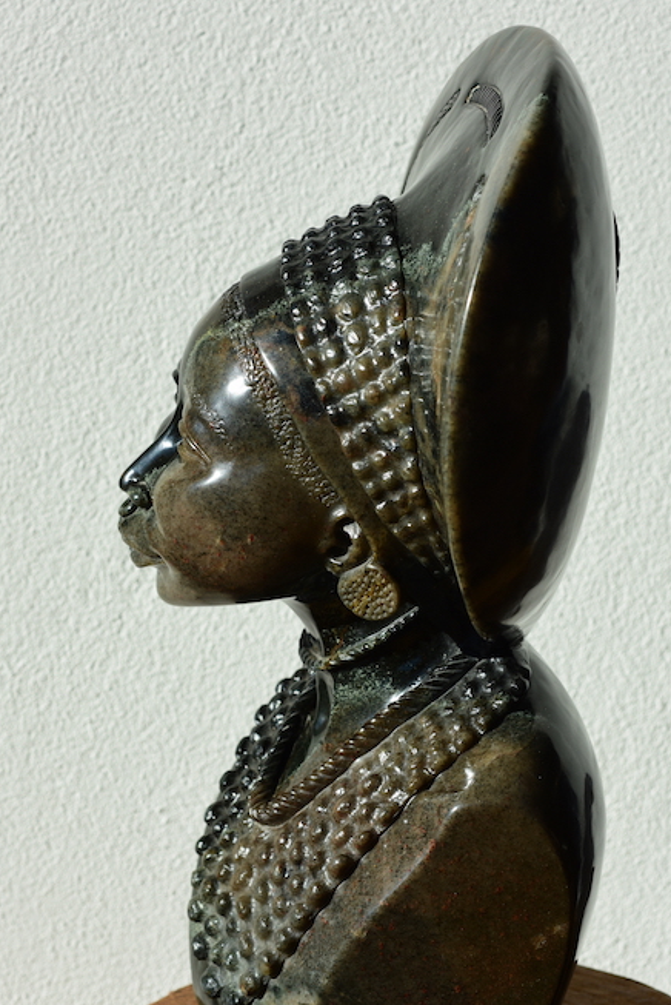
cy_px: 533
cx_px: 342
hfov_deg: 14.0
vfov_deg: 20.8
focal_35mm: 98
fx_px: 2737
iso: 100
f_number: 8
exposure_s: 1/200
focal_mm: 80
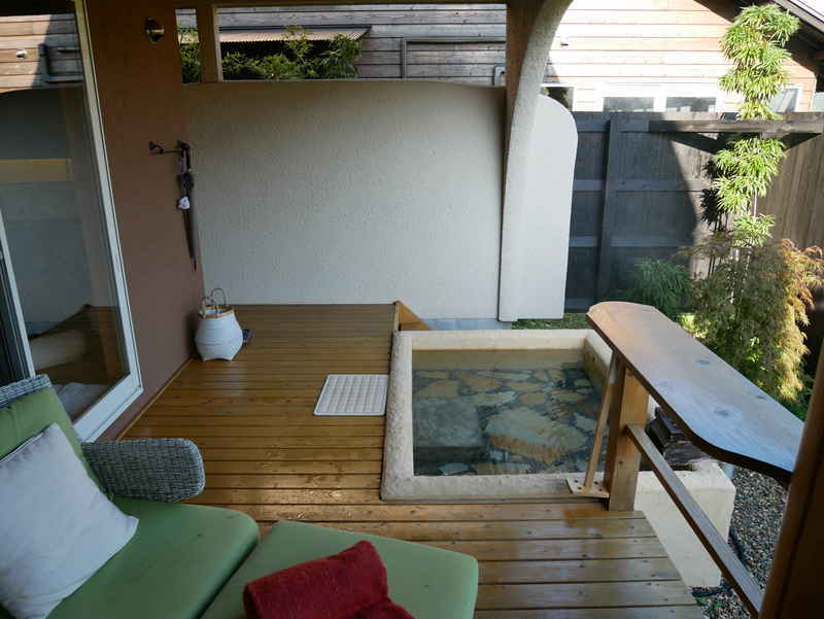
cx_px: 412
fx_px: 572
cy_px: 310
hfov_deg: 71.6
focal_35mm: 24
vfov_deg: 56.9
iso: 200
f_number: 4
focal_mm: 12
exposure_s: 1/160
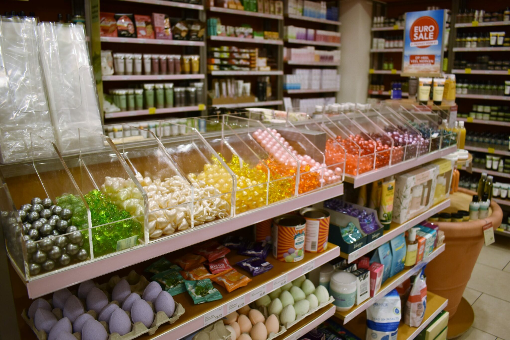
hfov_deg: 67.4
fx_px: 383
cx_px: 255
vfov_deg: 47.9
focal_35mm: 27
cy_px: 170
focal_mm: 18
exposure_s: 1/250
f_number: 4
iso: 400
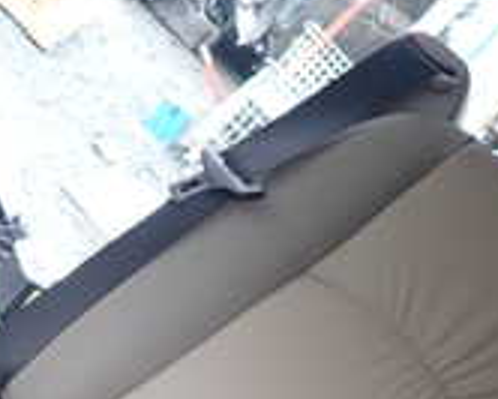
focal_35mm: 88
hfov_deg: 21.6
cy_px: 603
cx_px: 144
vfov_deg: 16.0
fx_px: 1298
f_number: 2
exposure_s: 1/60
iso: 100
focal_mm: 4.5
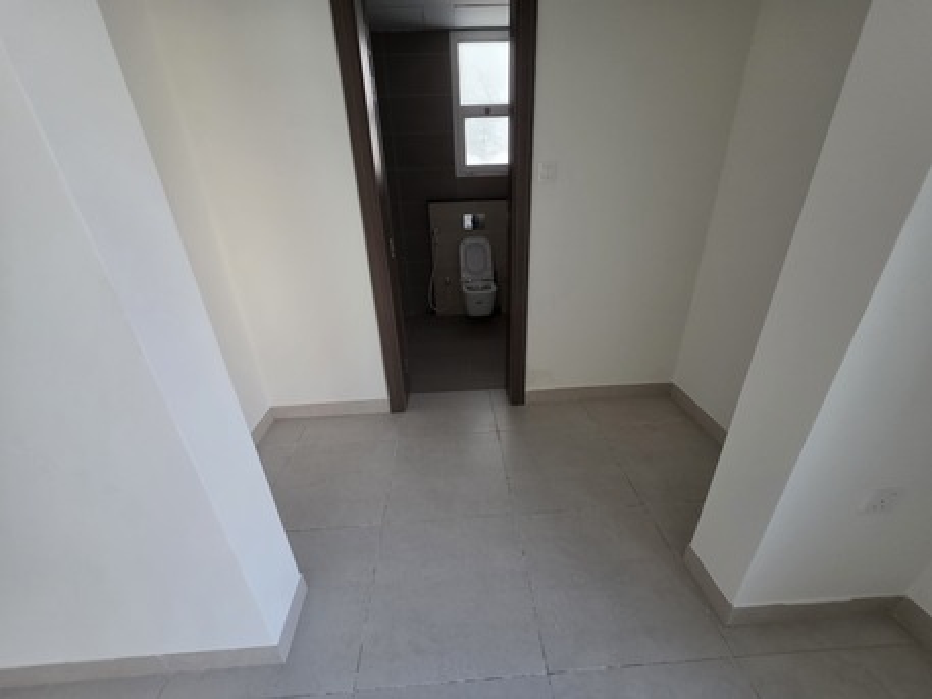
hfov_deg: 106.2
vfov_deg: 89.9
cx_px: 466
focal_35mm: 13
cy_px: 350
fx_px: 350
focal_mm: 2.2
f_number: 1.9
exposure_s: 1/60
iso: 200
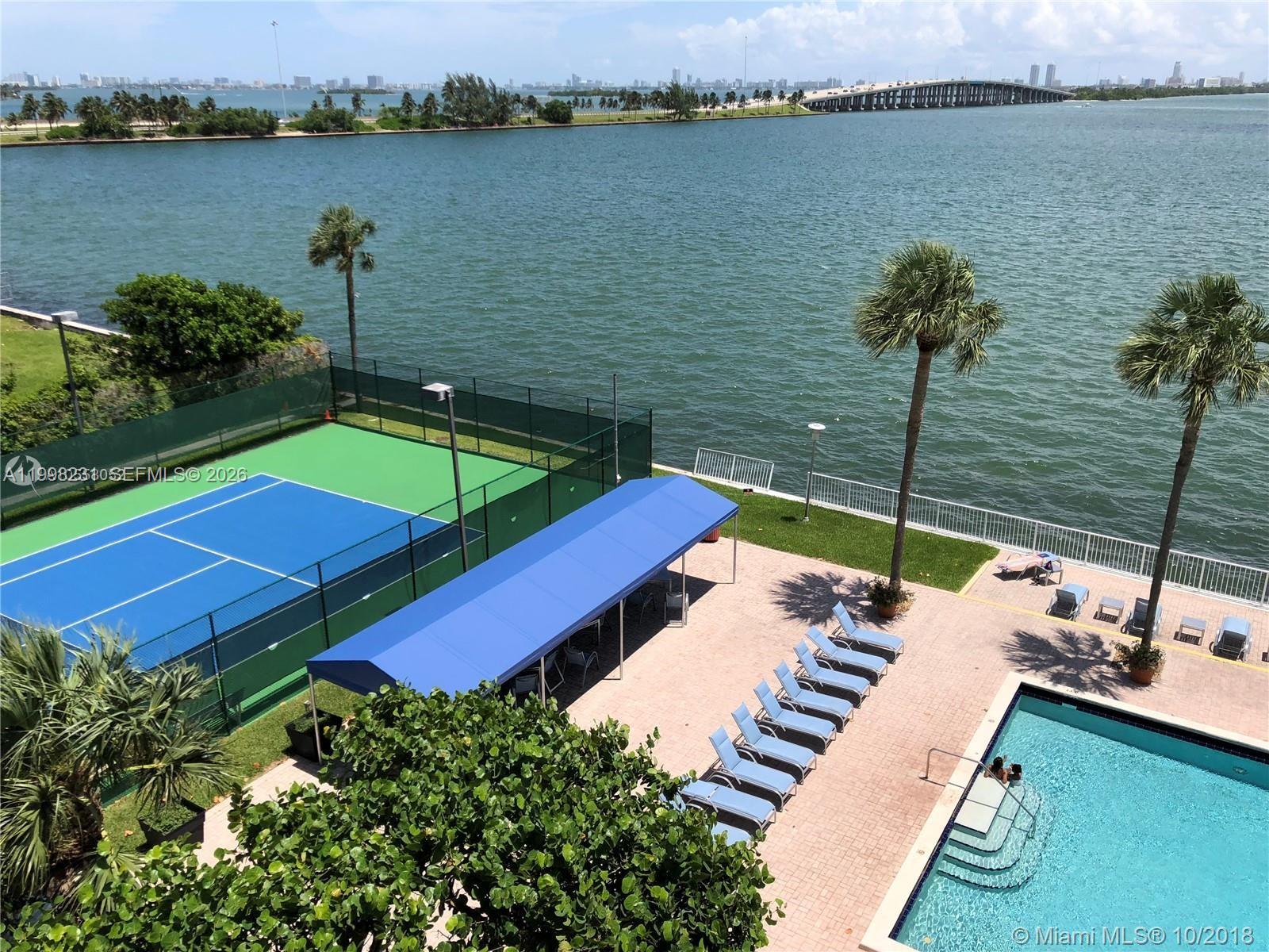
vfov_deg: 49.7
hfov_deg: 63.4
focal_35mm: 28
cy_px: 476
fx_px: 1026
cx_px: 634
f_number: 1.8
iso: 20
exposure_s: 1/4000
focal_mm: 4
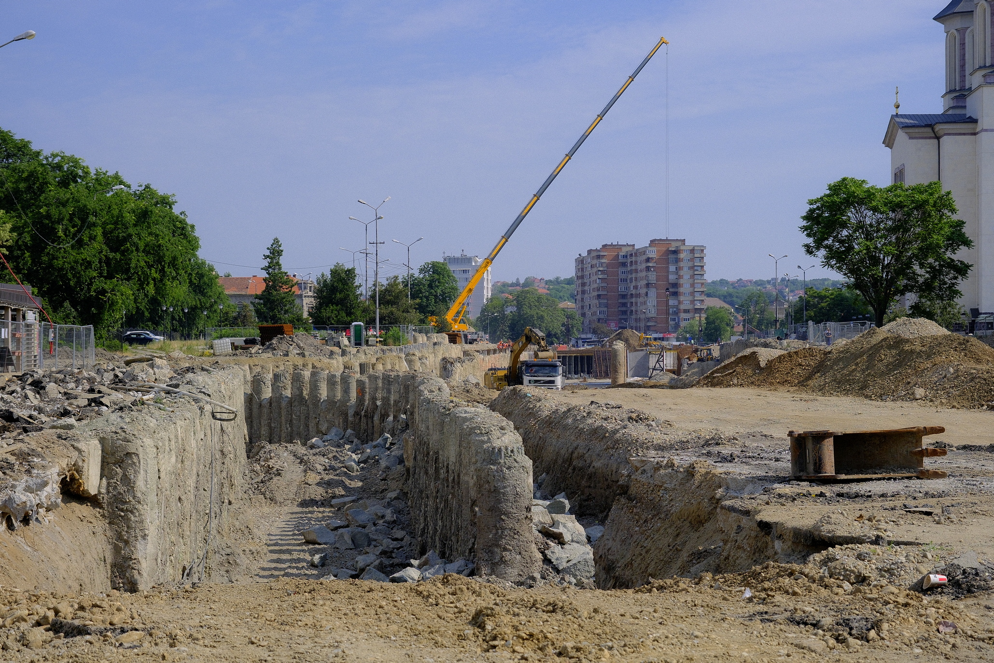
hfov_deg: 31.4
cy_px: 332
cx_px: 497
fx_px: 1767
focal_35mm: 64
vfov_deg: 21.2
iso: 640
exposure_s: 1/1900
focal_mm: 42.9
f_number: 5.6
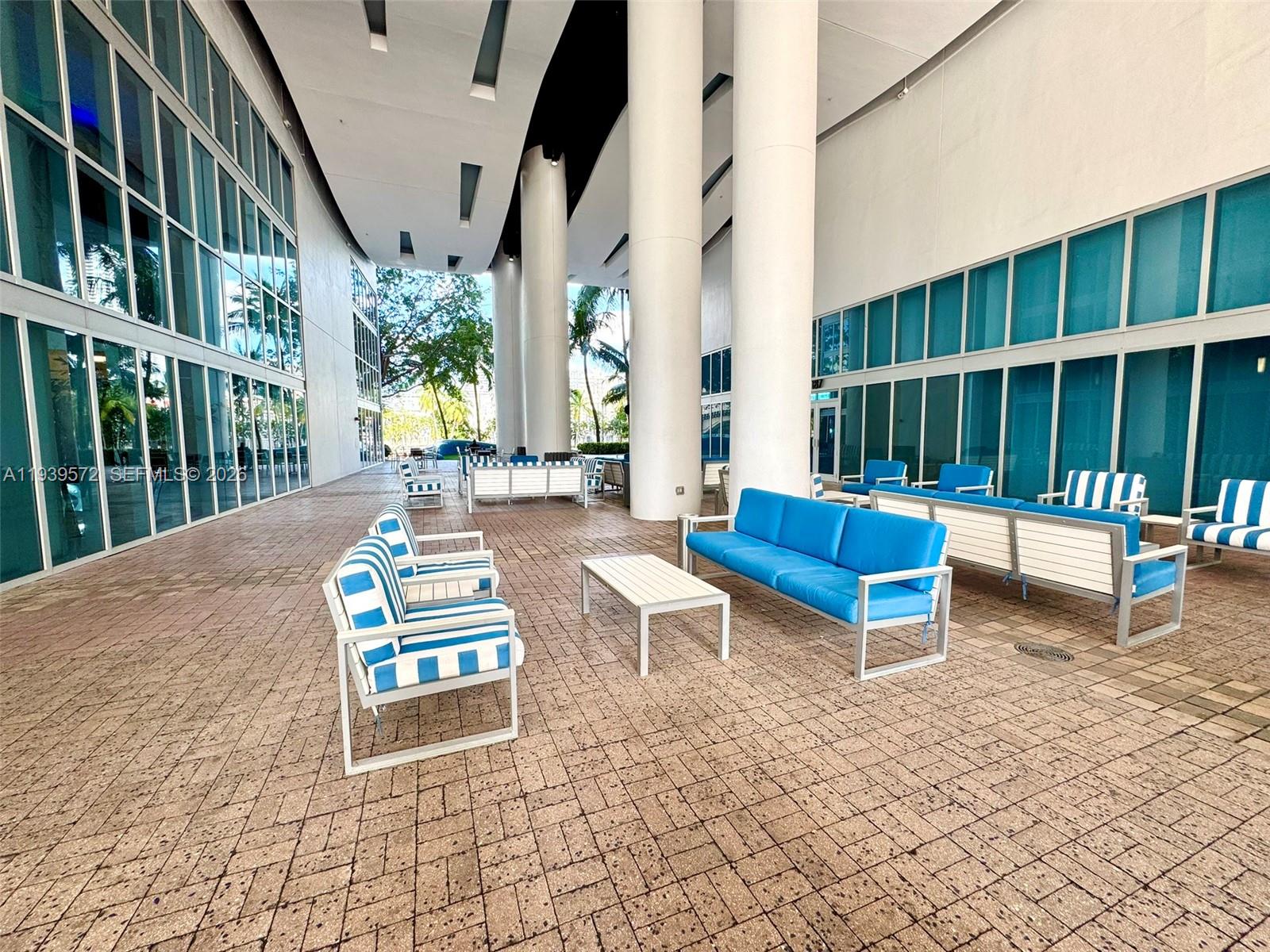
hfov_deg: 102.1
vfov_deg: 85.7
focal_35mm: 14
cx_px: 635
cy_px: 476
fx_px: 514
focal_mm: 2.22
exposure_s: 1/123
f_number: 2.2
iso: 40
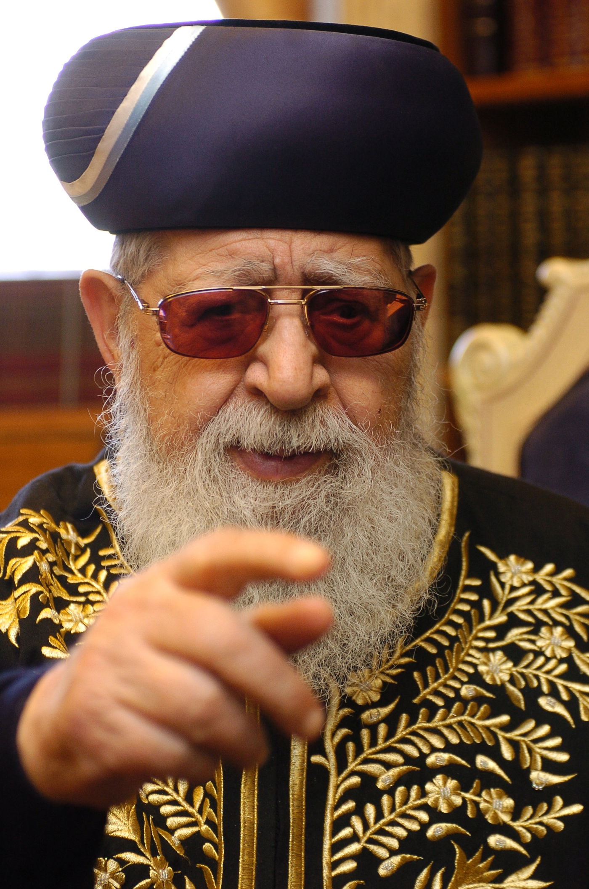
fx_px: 2588
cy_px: 444
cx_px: 294
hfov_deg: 13.0
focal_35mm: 105
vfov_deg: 19.5
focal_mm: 70
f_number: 4.5
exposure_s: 1/160
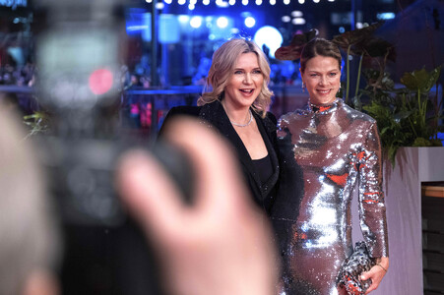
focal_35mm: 112
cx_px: 222
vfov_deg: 12.2
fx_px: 1380
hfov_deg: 18.3
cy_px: 148
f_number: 2.8
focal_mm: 74.4
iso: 2500
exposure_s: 1/160
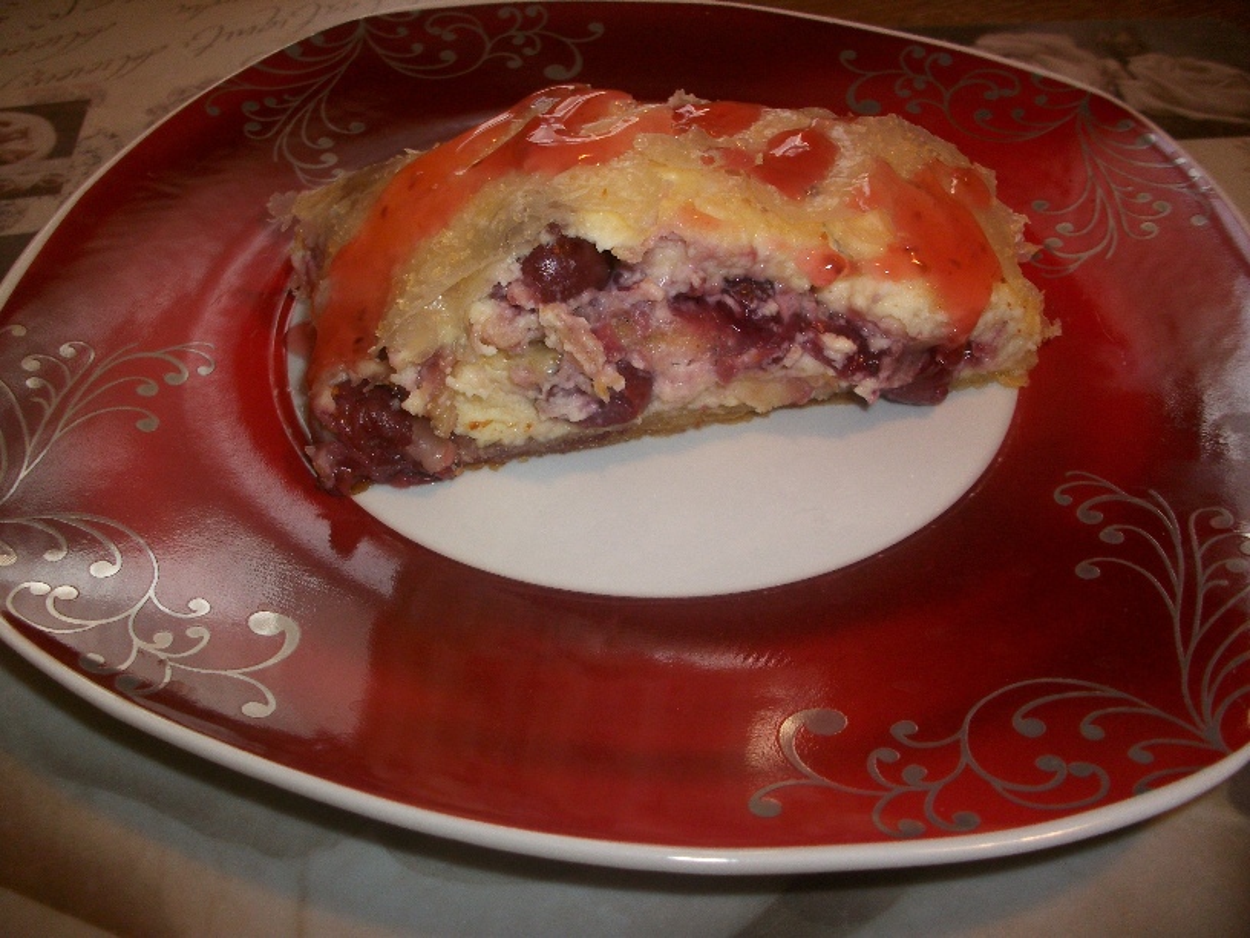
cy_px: 469
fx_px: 1119
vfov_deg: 45.4
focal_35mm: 31
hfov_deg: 58.4
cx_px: 625
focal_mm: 5.7
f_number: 2.9
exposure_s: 1/40
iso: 150
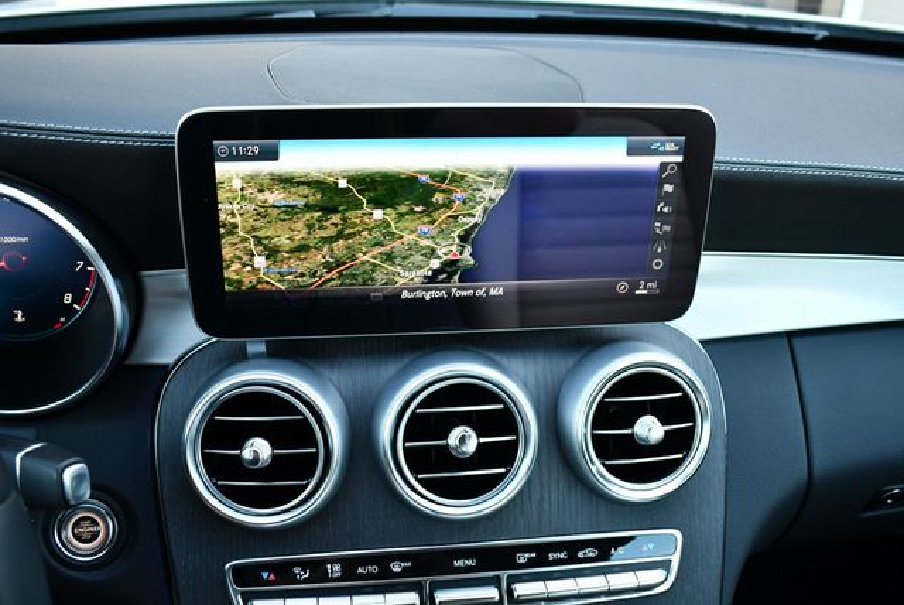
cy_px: 302
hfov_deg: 53.1
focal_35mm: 36
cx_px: 452
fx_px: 905
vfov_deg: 36.9
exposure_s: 1/160
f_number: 3.5
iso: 800
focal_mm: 18
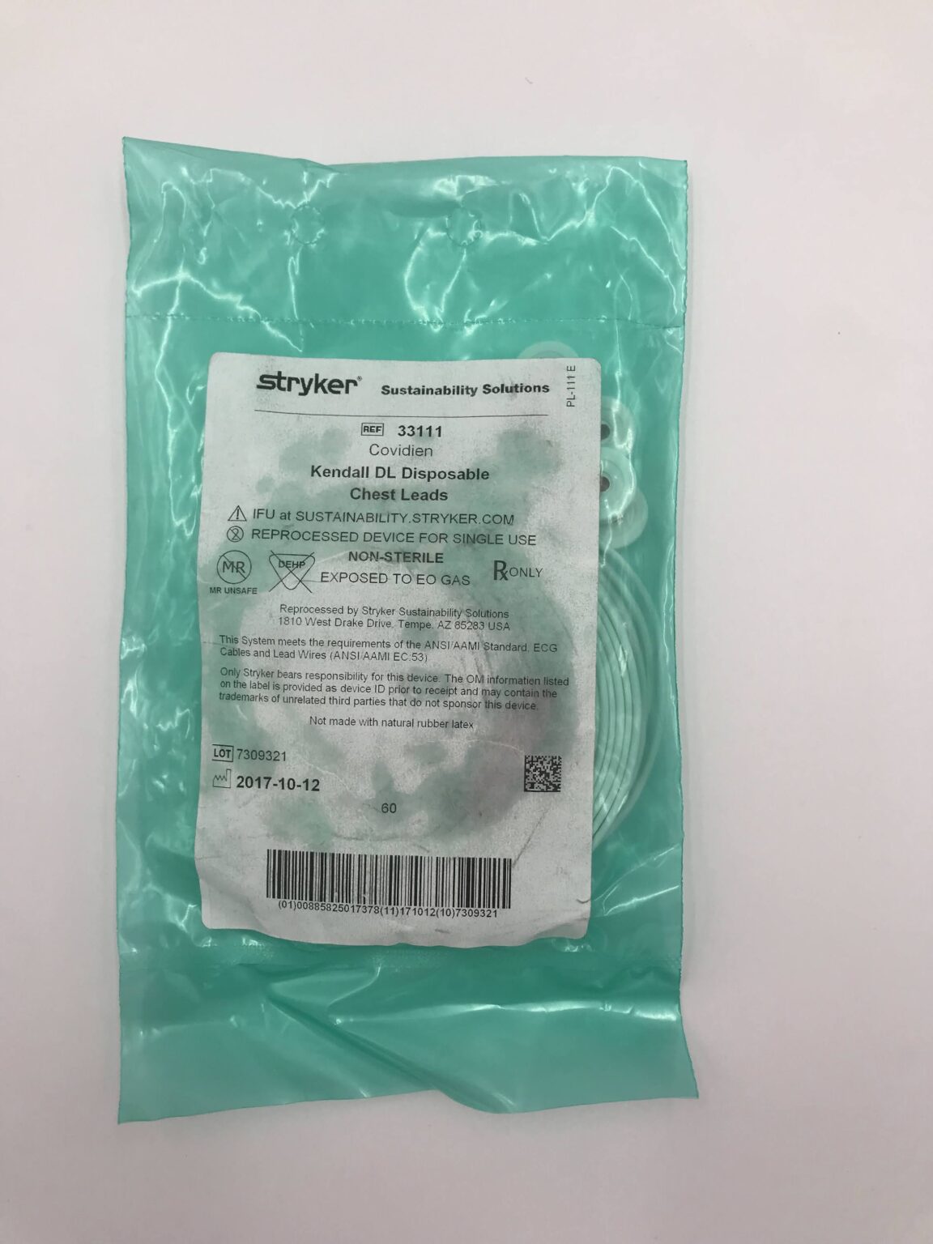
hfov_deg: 49.7
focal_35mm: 28
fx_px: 1006
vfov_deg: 63.4
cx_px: 466
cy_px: 622
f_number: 1.8
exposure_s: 1/175
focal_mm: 3.99
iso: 20
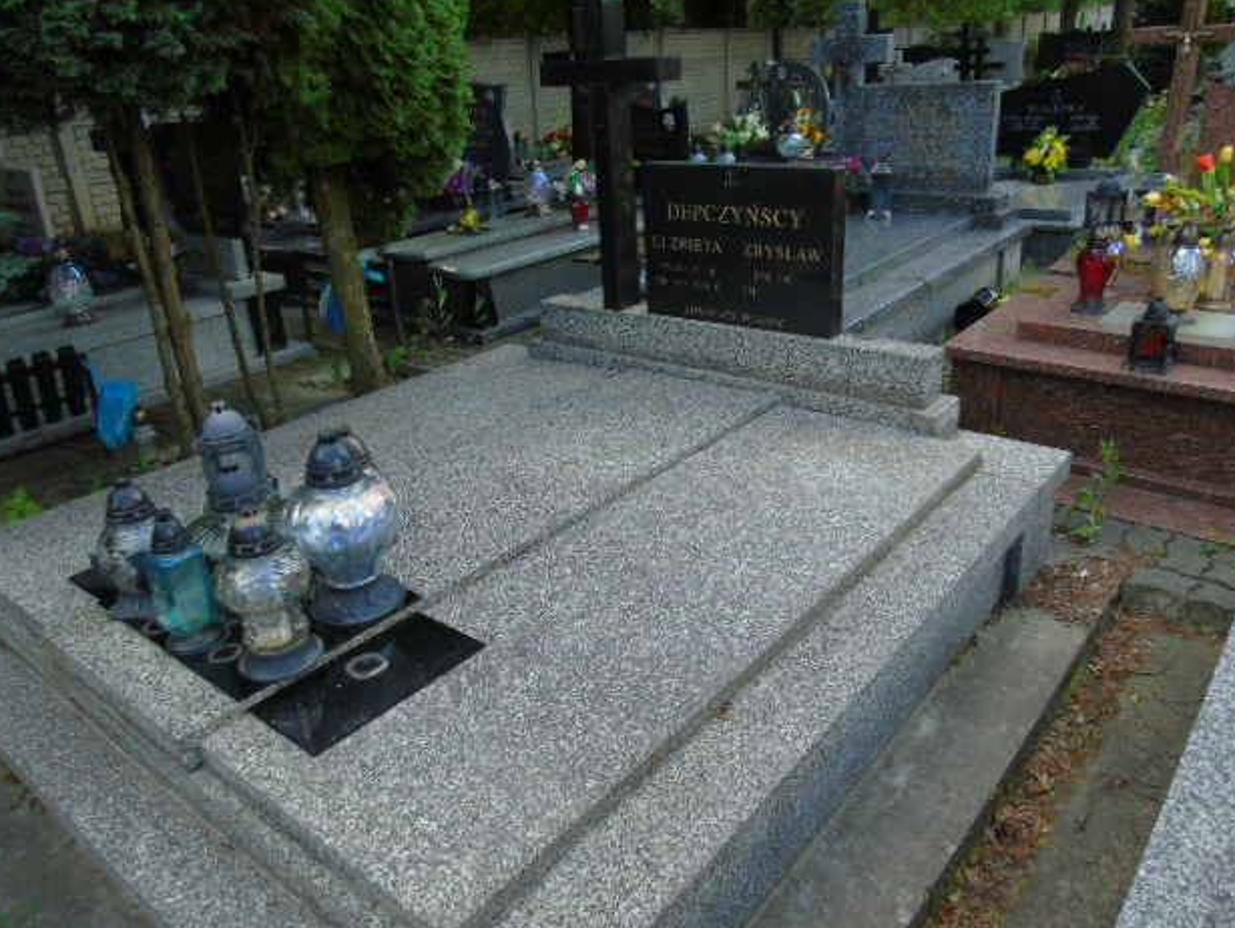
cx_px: 621
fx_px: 928
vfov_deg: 53.1
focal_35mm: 26
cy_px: 462
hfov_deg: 67.3
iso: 80
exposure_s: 1/160
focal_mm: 4.4
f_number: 3.4
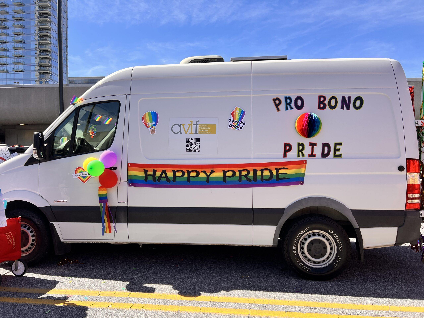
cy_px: 159
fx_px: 318
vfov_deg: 53.1
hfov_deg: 67.3
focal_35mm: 26
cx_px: 212
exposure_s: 1/2252
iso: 50
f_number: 1.5
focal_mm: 5.7
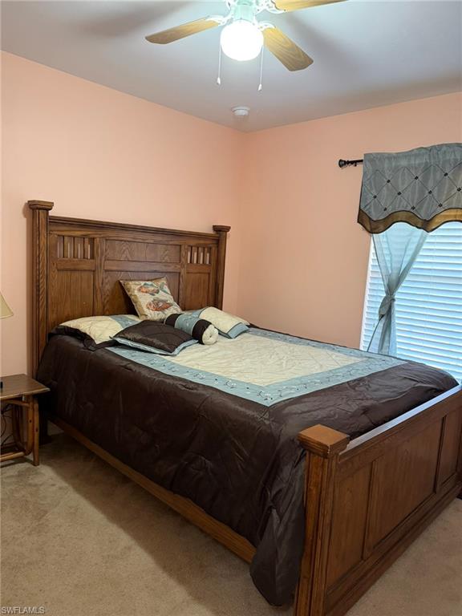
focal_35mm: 24
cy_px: 308
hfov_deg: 56.8
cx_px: 231
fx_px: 427
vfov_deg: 71.6
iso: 400
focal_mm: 6.76
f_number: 1.78
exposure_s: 1/60
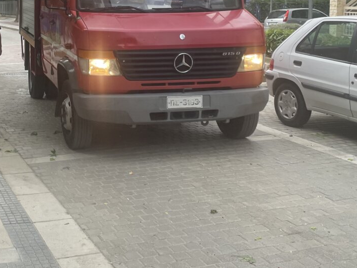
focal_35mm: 55
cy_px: 35
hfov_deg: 34.2
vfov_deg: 25.8
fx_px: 567
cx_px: 90
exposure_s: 1/100
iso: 50
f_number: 1.6
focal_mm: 4.2
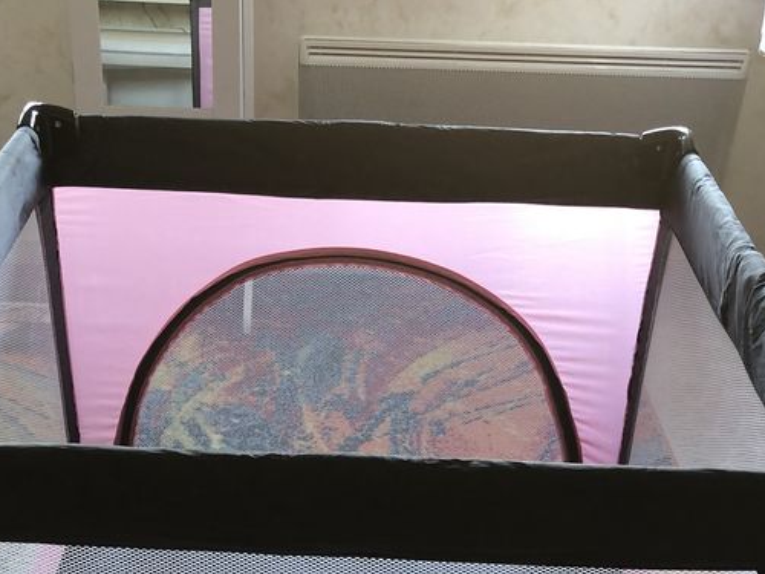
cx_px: 340
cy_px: 589
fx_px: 1238
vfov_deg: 24.7
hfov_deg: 34.3
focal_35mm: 56
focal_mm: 4
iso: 50
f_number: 1.8
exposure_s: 1/15
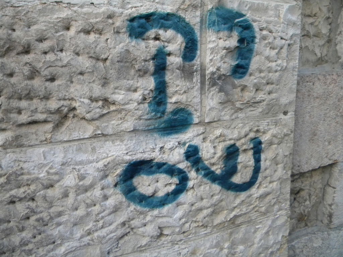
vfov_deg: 49.7
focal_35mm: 28
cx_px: 172
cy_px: 128
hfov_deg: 63.4
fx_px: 277
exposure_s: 1/276
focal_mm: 5
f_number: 3.5
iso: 400
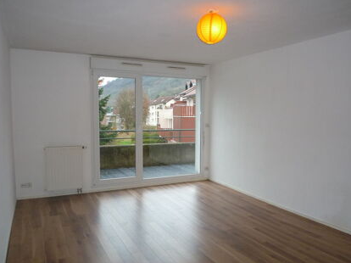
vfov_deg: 48.2
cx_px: 178
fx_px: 294
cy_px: 138
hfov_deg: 61.7
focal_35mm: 29
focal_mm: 4.4
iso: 160
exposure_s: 1/30
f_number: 2.8
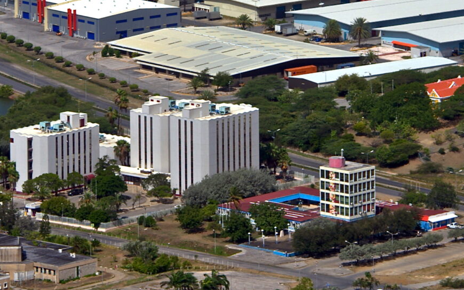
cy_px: -103
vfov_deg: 3.6
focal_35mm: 367
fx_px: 4640
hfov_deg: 5.7
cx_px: 179
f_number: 11
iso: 200
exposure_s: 1/500
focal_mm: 122
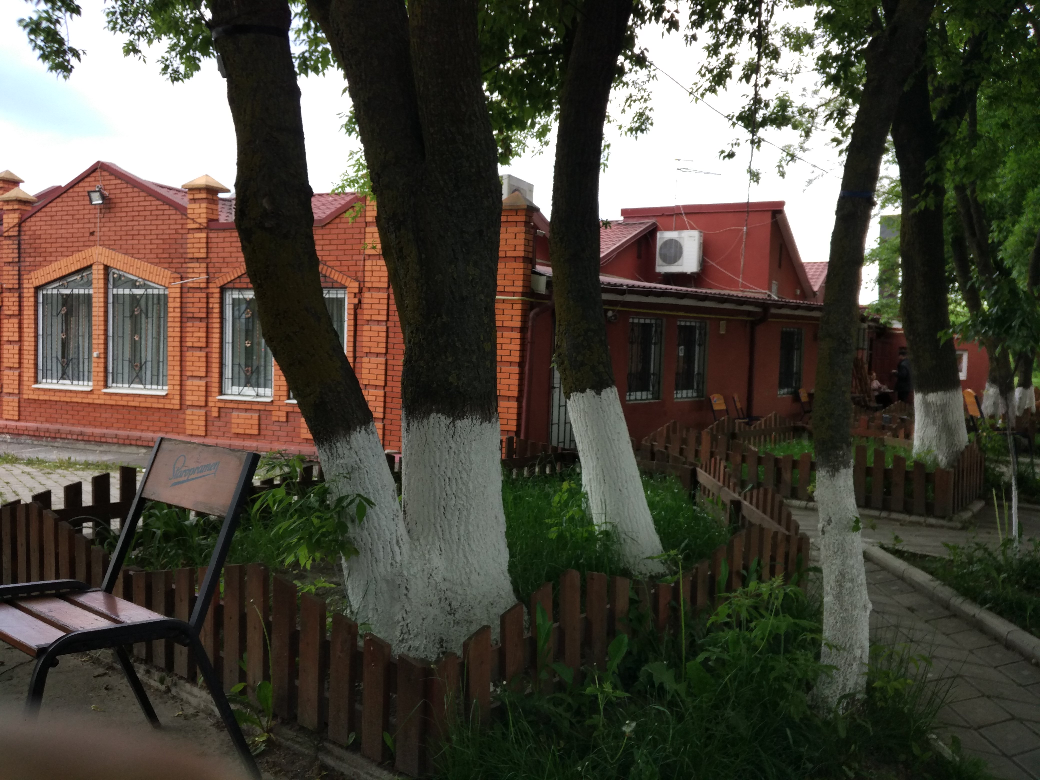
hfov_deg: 60.0
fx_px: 901
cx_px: 520
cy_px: 390
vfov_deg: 46.8
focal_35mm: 30
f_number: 2
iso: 100
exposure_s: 1/84
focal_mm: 4.12
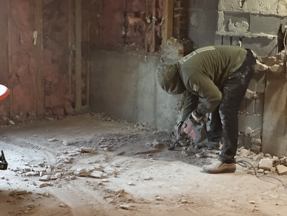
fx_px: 638
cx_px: 144
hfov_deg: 25.3
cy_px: 108
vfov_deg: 19.1
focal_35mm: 77
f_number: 2.8
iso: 1600
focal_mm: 9
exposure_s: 1/29
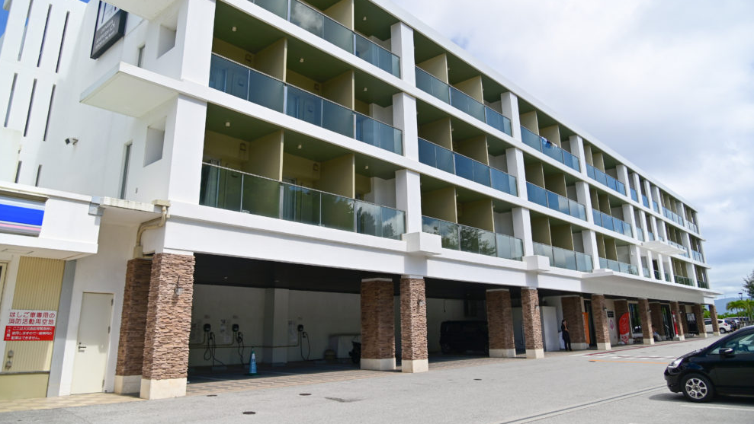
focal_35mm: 26
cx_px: 368
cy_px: 169
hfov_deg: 71.9
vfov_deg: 44.2
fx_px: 520
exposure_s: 1/1600
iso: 100
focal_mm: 24
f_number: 4
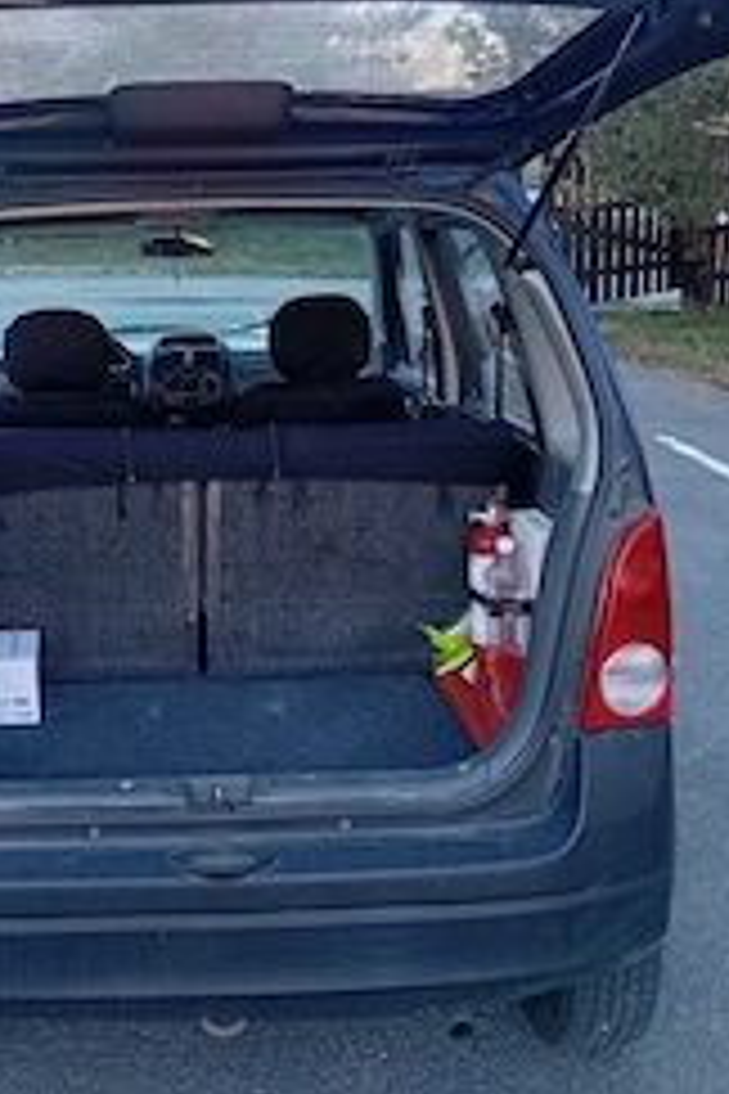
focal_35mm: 46
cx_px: 162
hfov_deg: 28.7
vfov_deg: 42.3
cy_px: 378
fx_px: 1397
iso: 82
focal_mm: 3.98
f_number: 1.8
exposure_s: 1/50.3
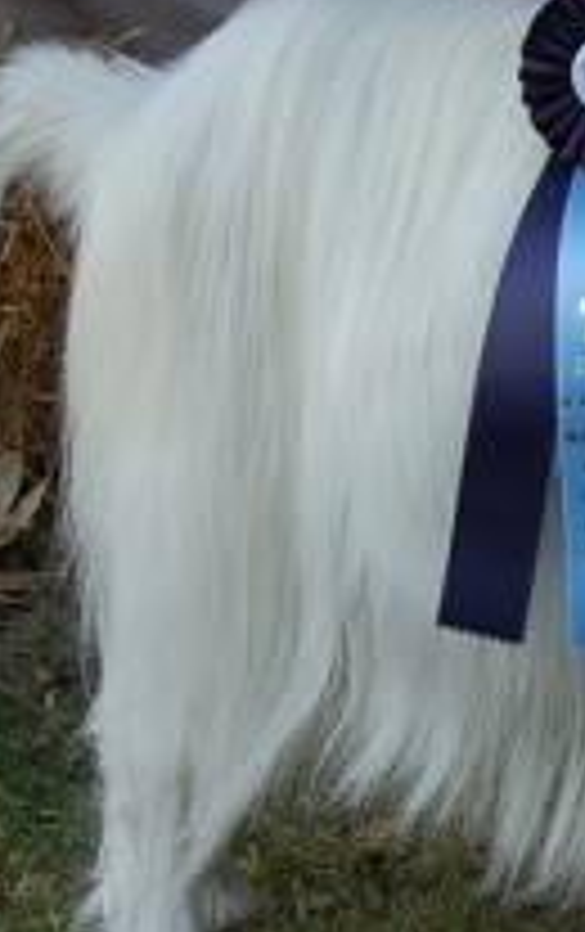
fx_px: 3940
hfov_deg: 8.4
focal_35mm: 155
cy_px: 401
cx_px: 783
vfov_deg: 13.5
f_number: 7.1
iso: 200
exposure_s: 1/200
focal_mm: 40
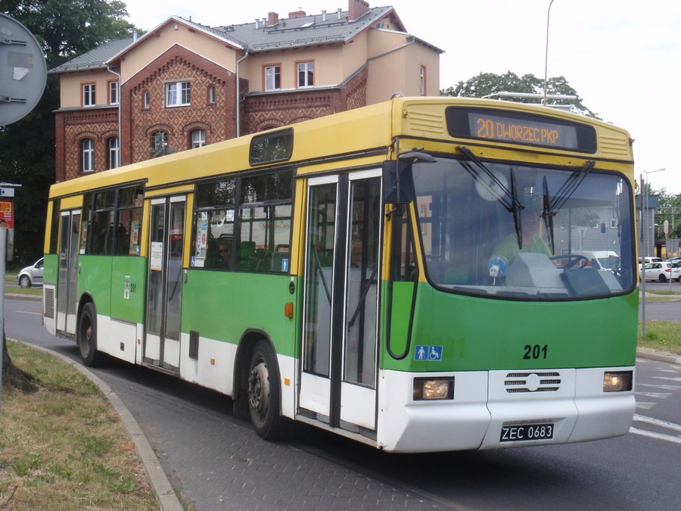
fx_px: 944
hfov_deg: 39.7
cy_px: 256
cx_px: 340
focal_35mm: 48
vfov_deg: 30.3
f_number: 4.2
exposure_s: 1/500
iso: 160
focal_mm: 8.69
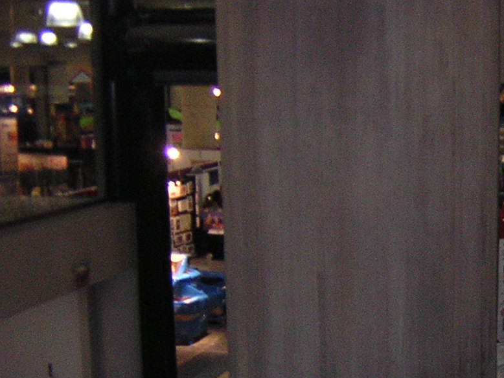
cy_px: 263
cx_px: 487
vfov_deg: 19.8
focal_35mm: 74
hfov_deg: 25.2
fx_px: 1078
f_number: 2.6
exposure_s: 1/60.1
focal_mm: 4.7
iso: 400
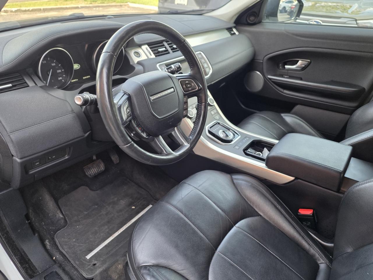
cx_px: 186
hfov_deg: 73.9
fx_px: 248
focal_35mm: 23
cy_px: 140
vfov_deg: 58.9
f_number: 1.7
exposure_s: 1/180
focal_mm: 6.25
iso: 160
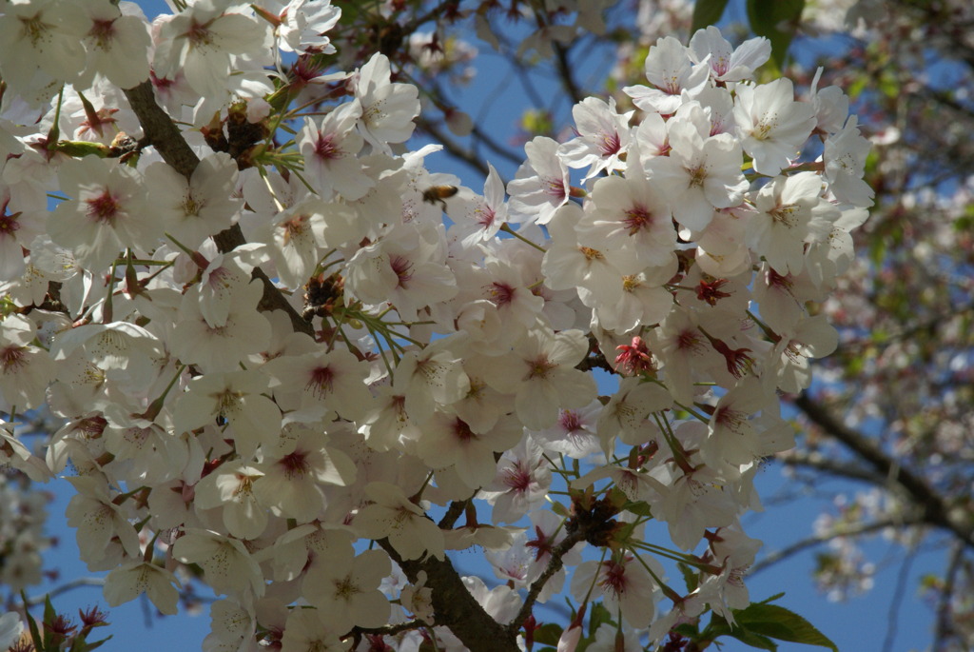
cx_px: 487
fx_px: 4265
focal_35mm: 158
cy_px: 326
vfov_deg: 8.7
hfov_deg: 13.0
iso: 320
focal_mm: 105
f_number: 22
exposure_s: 1/160
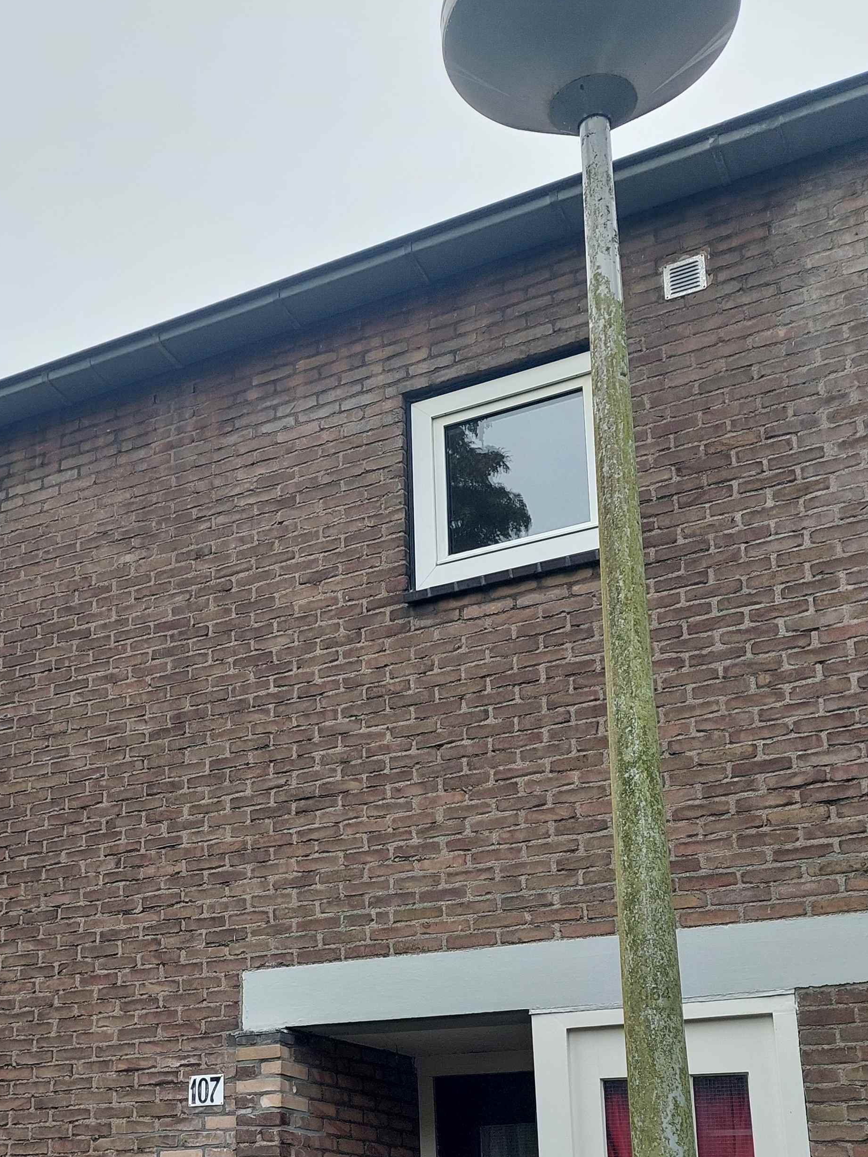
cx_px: 184
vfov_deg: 39.5
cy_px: 849
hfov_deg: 30.2
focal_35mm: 47
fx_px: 1571
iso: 40
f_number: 1.8
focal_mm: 5.23
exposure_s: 1/186
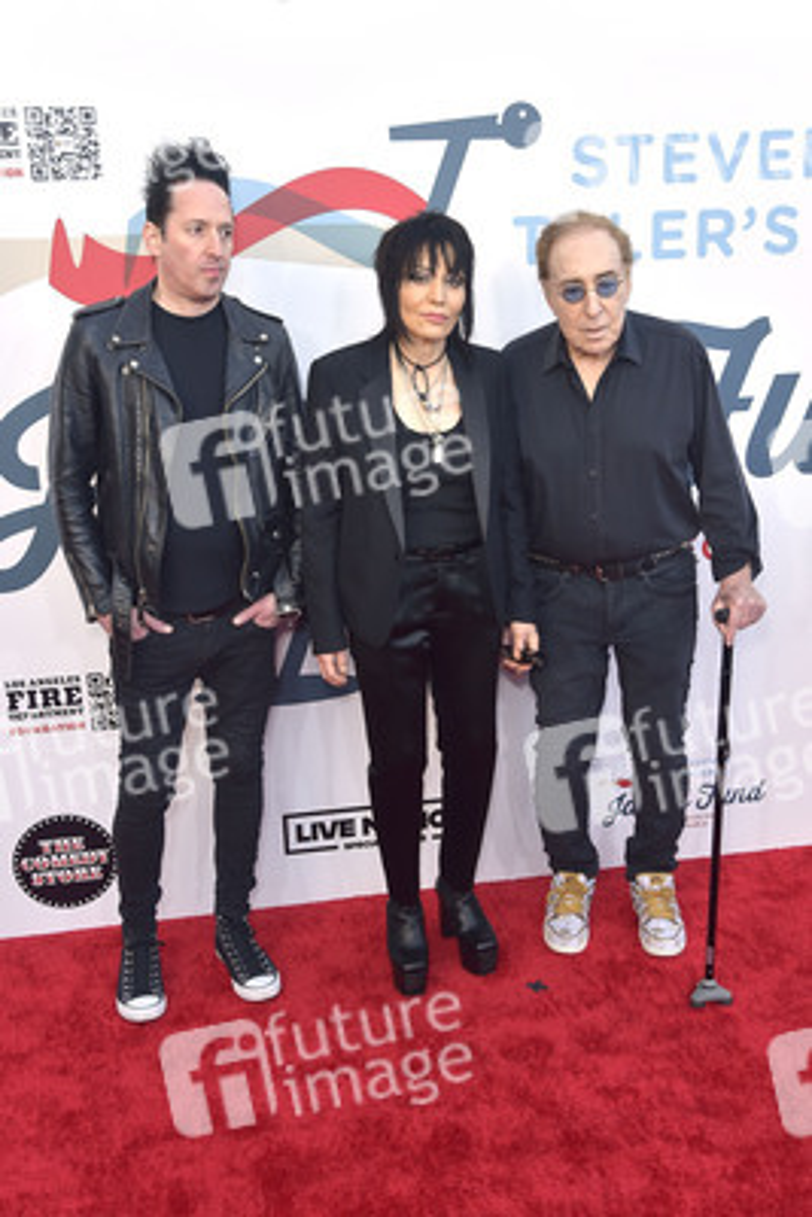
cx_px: 406
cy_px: 608
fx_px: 1183
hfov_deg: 37.9
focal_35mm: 35
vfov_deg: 54.4
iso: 640
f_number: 6.3
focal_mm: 35
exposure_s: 1/250
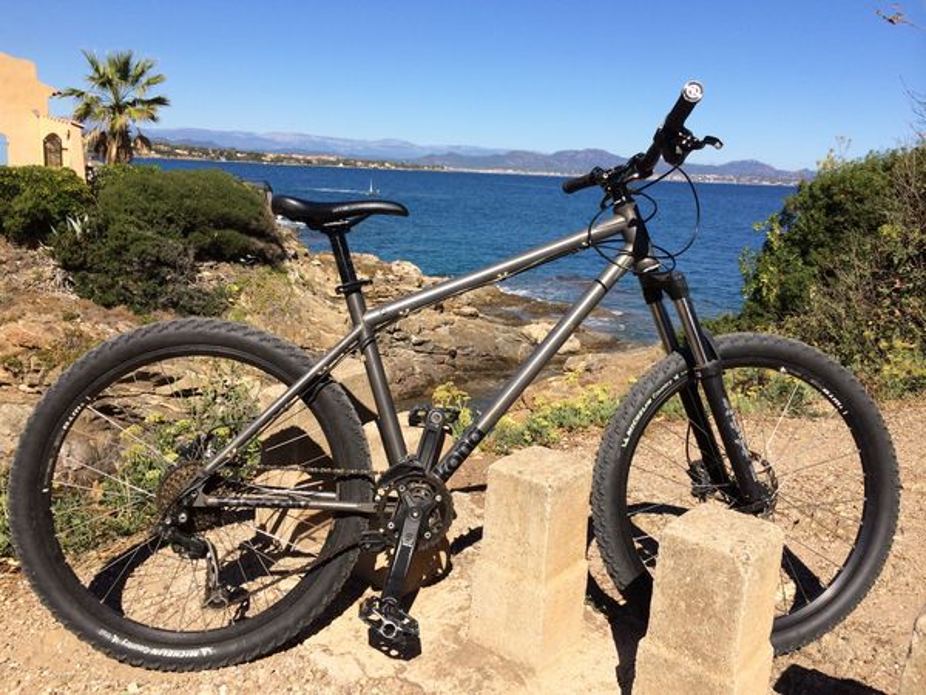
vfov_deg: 46.8
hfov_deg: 60.0
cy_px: 348
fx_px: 803
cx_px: 463
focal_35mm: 30
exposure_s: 1/2283
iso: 40
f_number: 2.2
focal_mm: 4.12
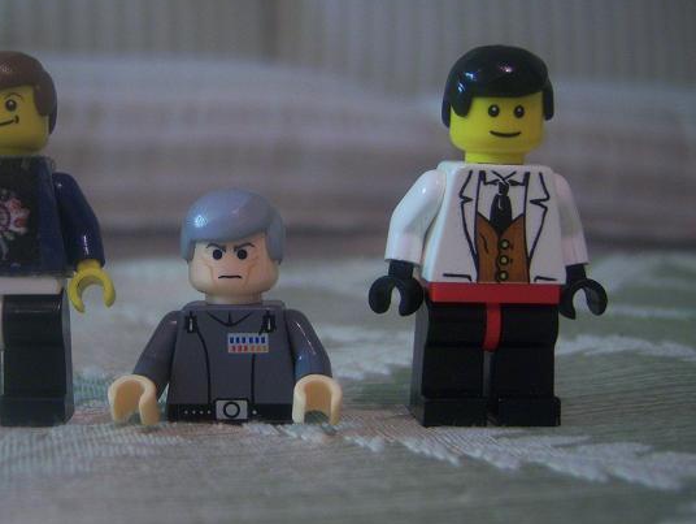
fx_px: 986
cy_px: 220
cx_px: 235
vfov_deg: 29.7
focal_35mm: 49
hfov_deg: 38.5
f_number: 2.8
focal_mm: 7.5
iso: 160
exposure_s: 1/8
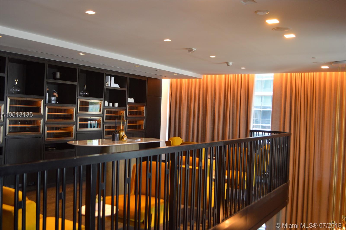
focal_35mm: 36
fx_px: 346
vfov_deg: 36.8
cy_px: 115
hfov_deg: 53.2
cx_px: 173
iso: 400
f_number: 4
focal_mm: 24
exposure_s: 1/25
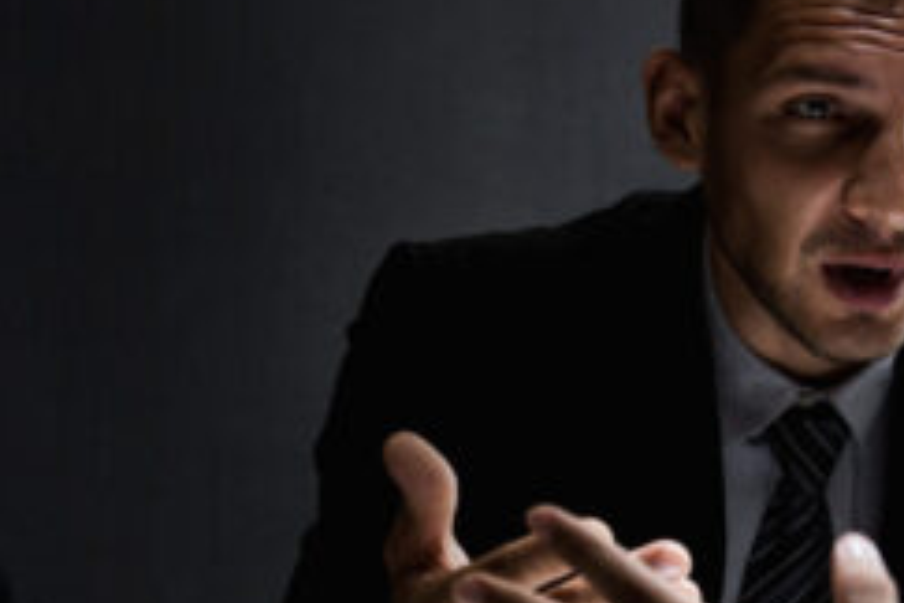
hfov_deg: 17.6
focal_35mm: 116
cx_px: 502
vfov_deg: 11.8
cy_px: 467
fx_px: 2913
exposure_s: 1/100
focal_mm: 44
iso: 320
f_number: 4
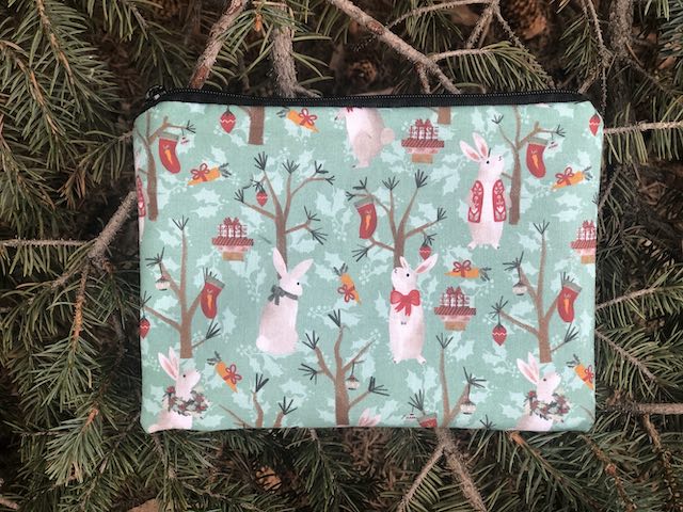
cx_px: 342
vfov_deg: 25.7
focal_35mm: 57
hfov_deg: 33.8
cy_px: 256
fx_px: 1125
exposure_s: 1/40
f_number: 2.8
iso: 20
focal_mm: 6.6
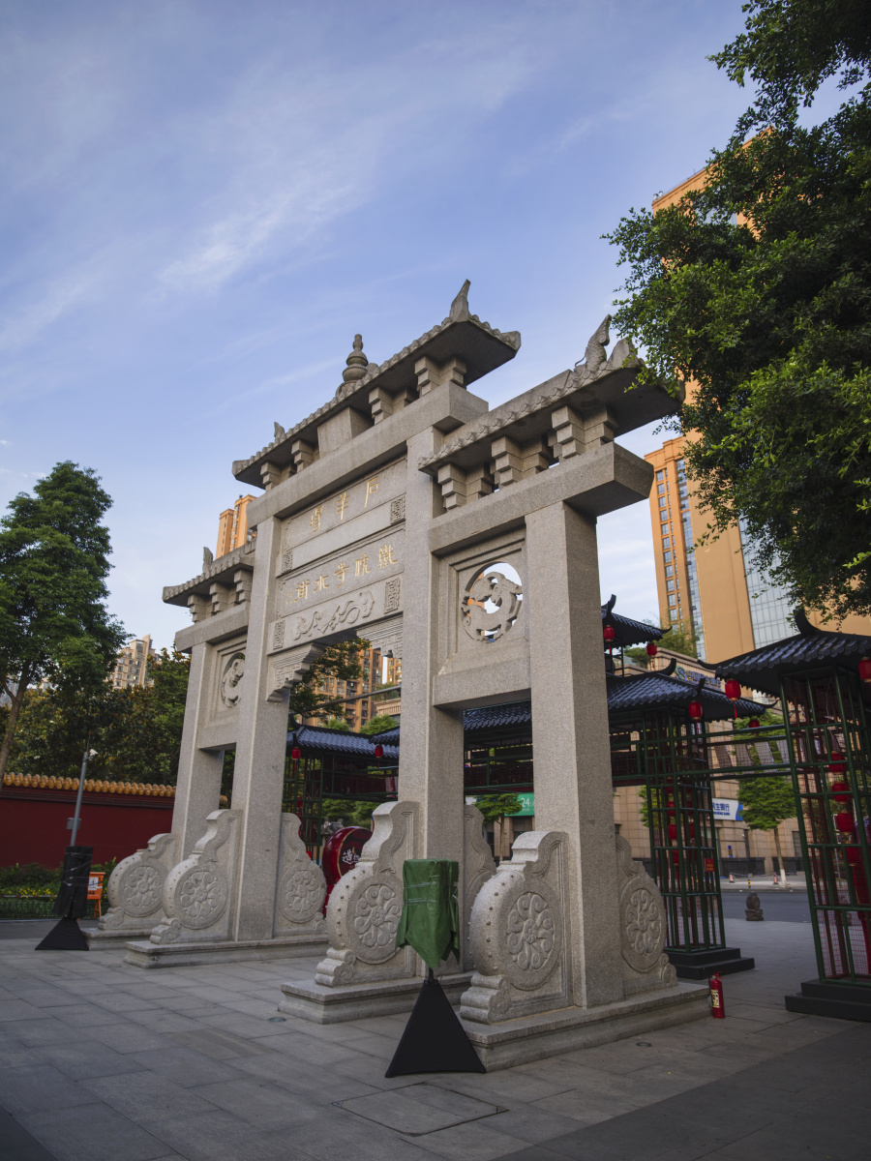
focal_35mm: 22
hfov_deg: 61.1
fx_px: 738
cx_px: 436
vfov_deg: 76.4
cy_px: 580
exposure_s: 1/60
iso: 100
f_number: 5
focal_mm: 28
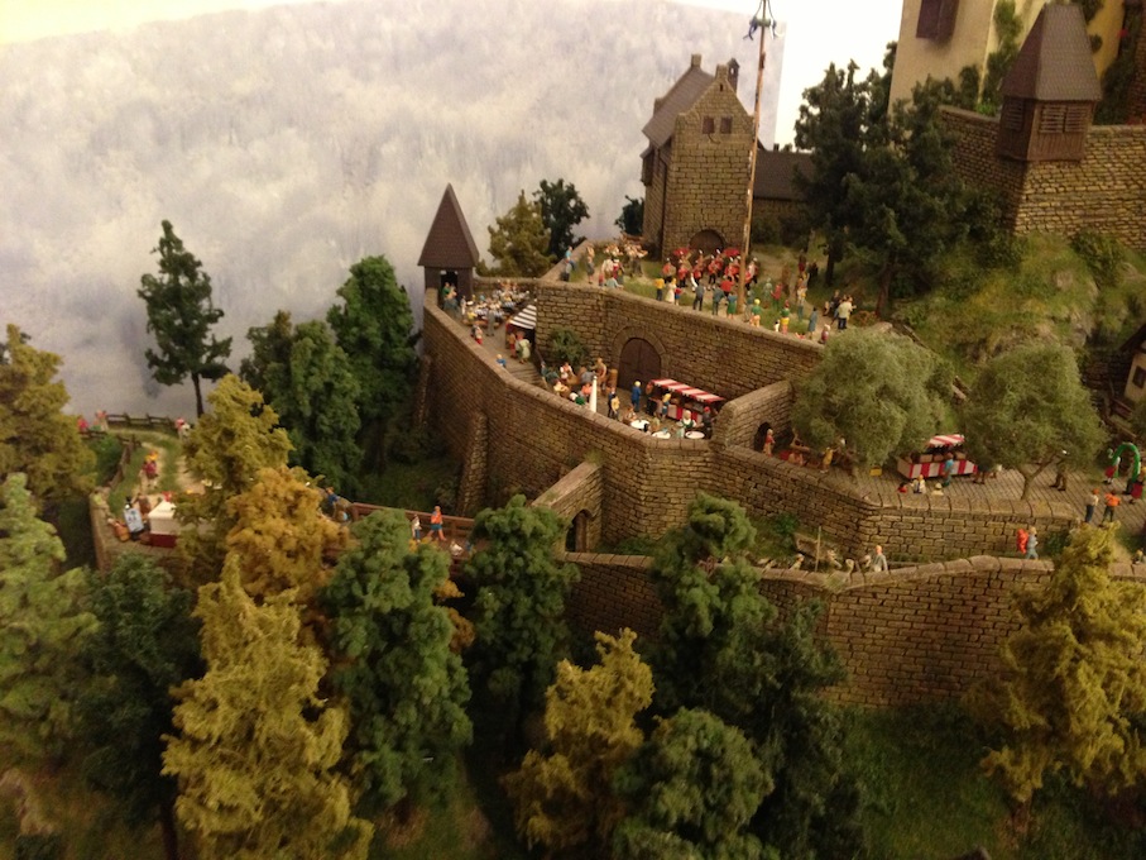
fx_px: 1092
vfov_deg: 42.9
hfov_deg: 55.4
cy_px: 430
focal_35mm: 33
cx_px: 573
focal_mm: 4.13
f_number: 2.4
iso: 400
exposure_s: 1/17
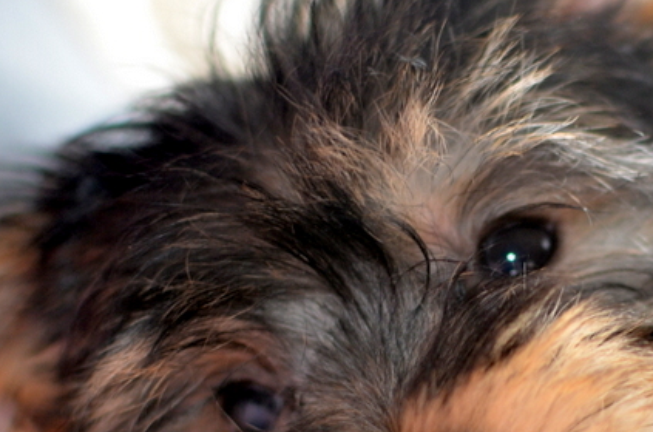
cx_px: 550
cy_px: 295
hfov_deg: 16.0
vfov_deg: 10.7
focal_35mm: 127
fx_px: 2302
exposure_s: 1/60
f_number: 2.8
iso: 320
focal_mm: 35
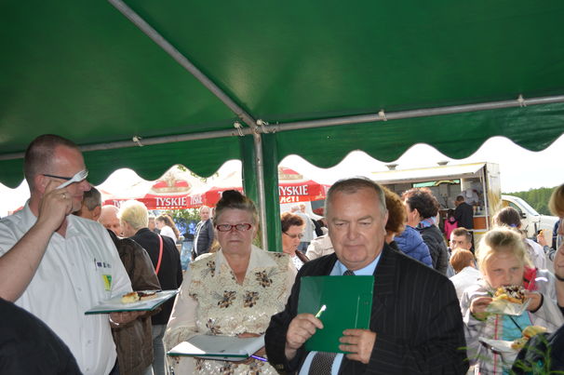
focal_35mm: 48
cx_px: 282
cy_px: 188
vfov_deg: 28.0
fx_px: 751
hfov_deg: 41.1
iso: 100
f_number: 4.8
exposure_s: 1/160
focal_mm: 32
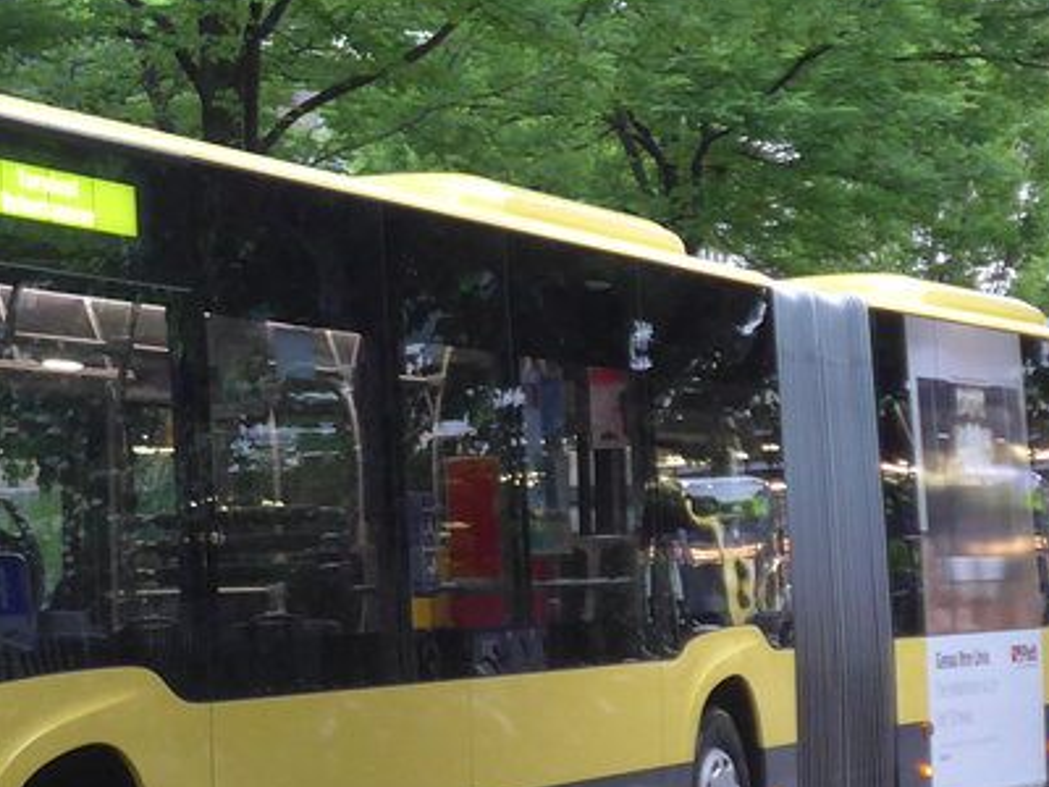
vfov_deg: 12.7
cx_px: -149
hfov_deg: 16.3
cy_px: 344
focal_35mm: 117
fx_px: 3546
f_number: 2.5
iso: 400
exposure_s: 1/25
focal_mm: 8
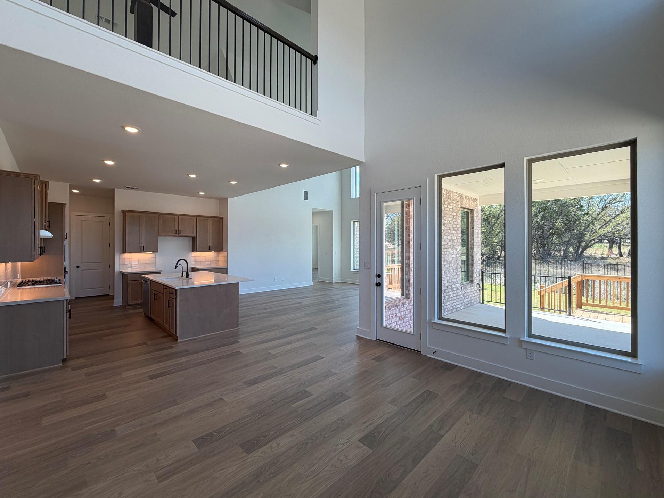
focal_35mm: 15
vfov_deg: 81.8
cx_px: 326
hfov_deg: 98.1
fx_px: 288
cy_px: 243
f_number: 2.2
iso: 40
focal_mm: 2.22
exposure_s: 1/120
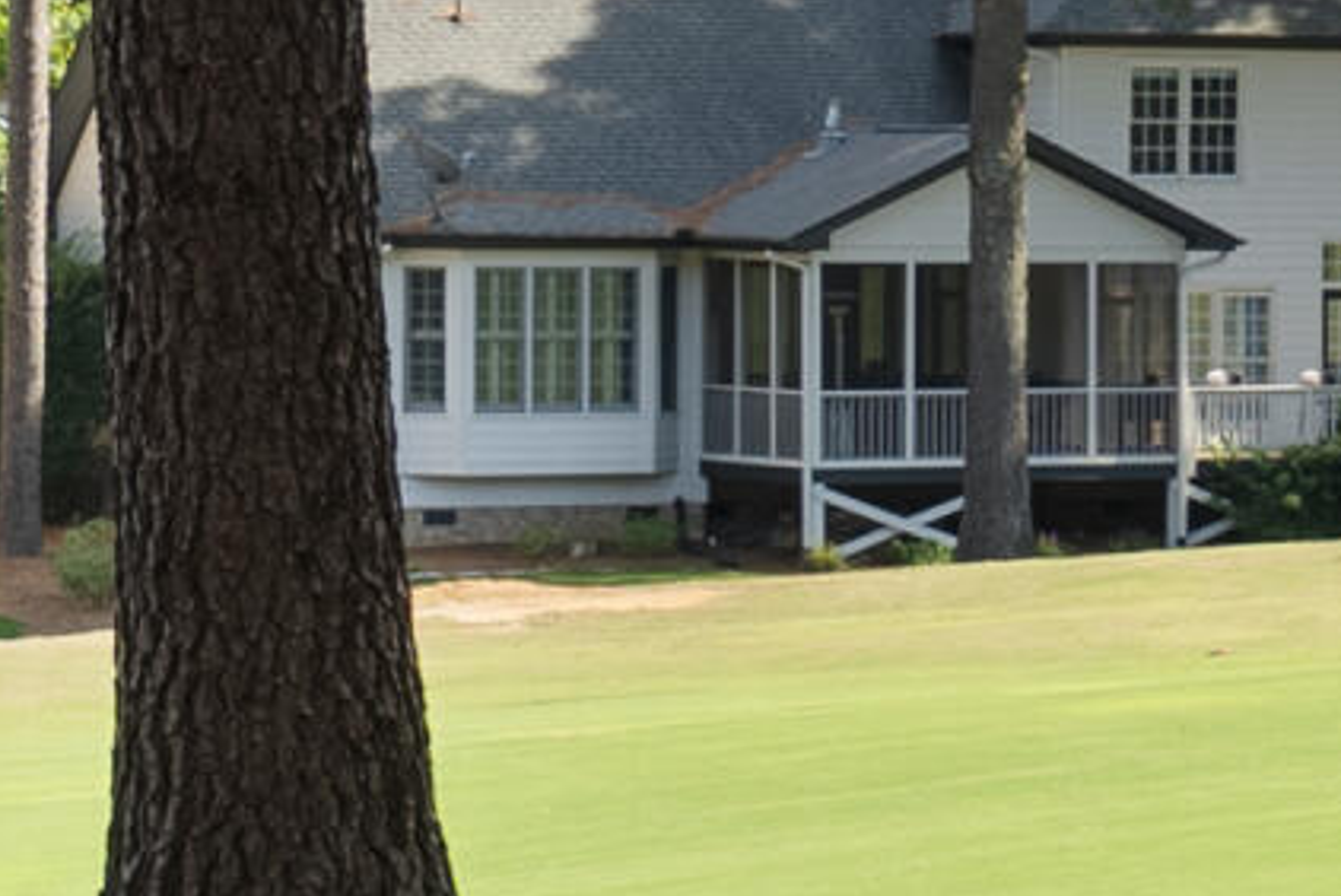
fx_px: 9281
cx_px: 3359
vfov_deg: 5.5
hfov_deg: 7.6
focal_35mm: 249
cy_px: 272
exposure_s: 1/40
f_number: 7.1
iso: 320
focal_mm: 35
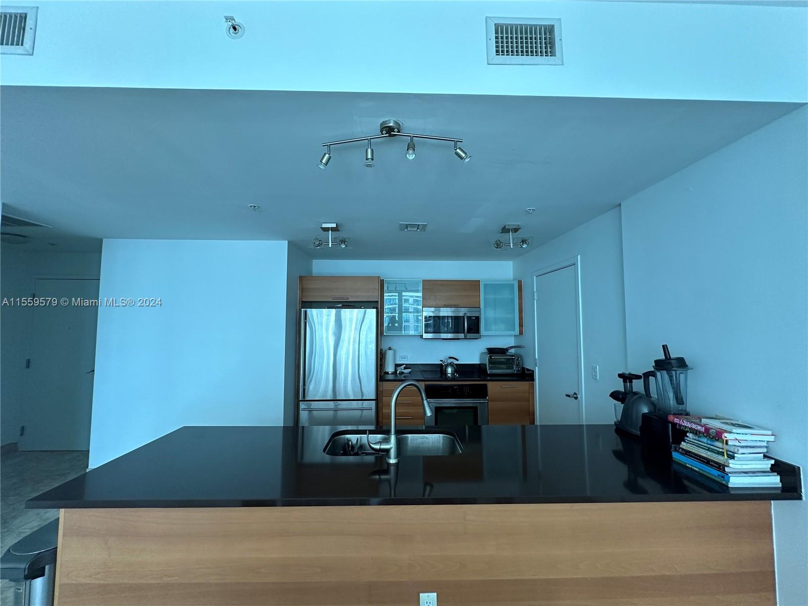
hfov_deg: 102.1
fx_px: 327
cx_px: 404
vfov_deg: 85.7
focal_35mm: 14
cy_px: 303
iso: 160
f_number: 2.2
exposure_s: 1/99
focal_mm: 2.22
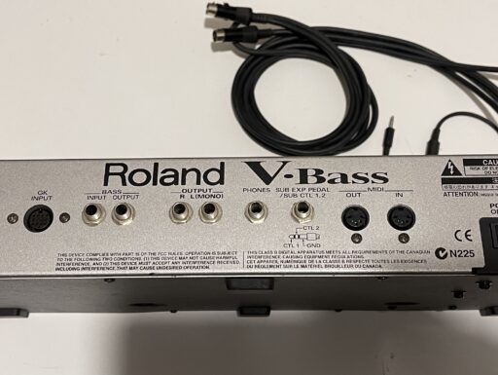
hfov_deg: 67.3
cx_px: 249
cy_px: 188
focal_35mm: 26
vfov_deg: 53.1
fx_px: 374
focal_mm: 5.1
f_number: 1.6
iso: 200
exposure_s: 1/50
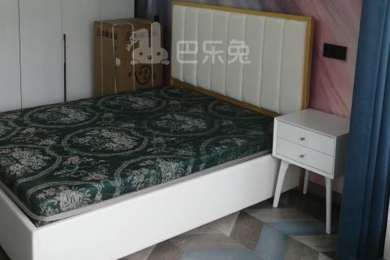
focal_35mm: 45
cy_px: 44
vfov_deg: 29.1
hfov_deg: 43.6
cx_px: 188
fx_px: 488
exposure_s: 1/100
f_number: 1.8
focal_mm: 3.96
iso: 80
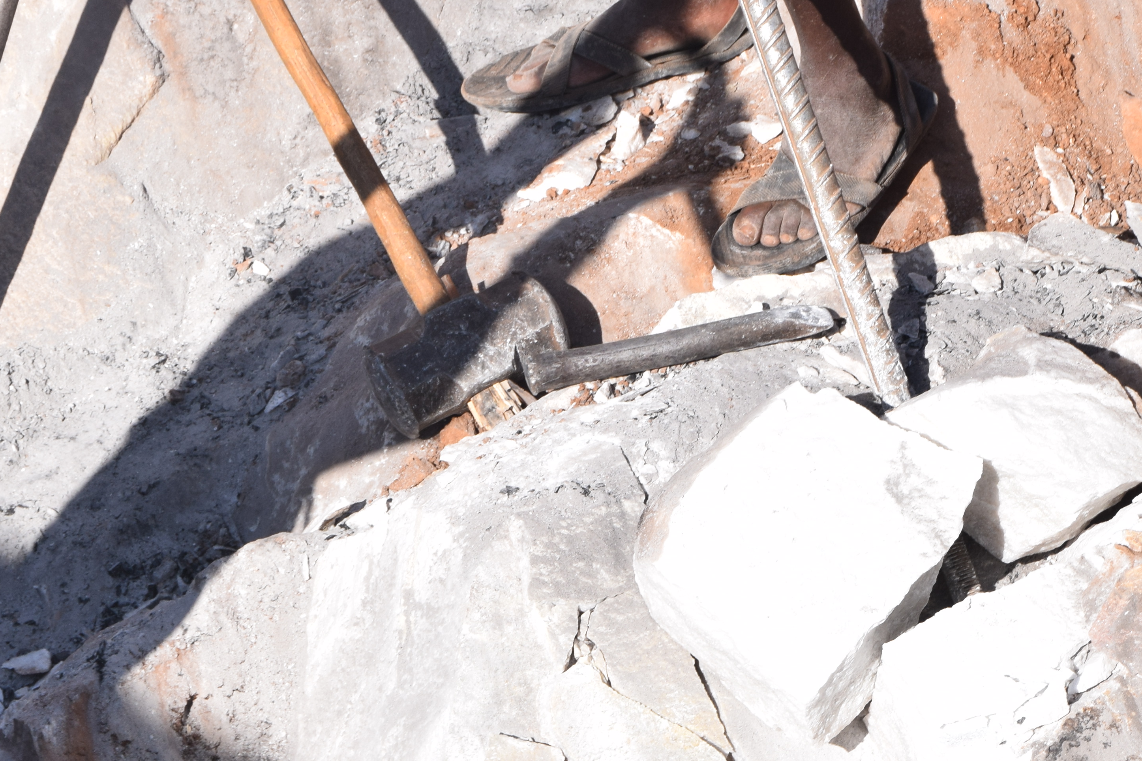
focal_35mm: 280
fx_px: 8882
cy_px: 95
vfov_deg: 4.9
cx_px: 5
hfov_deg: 7.3
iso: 200
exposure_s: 1/400
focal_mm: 90
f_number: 10
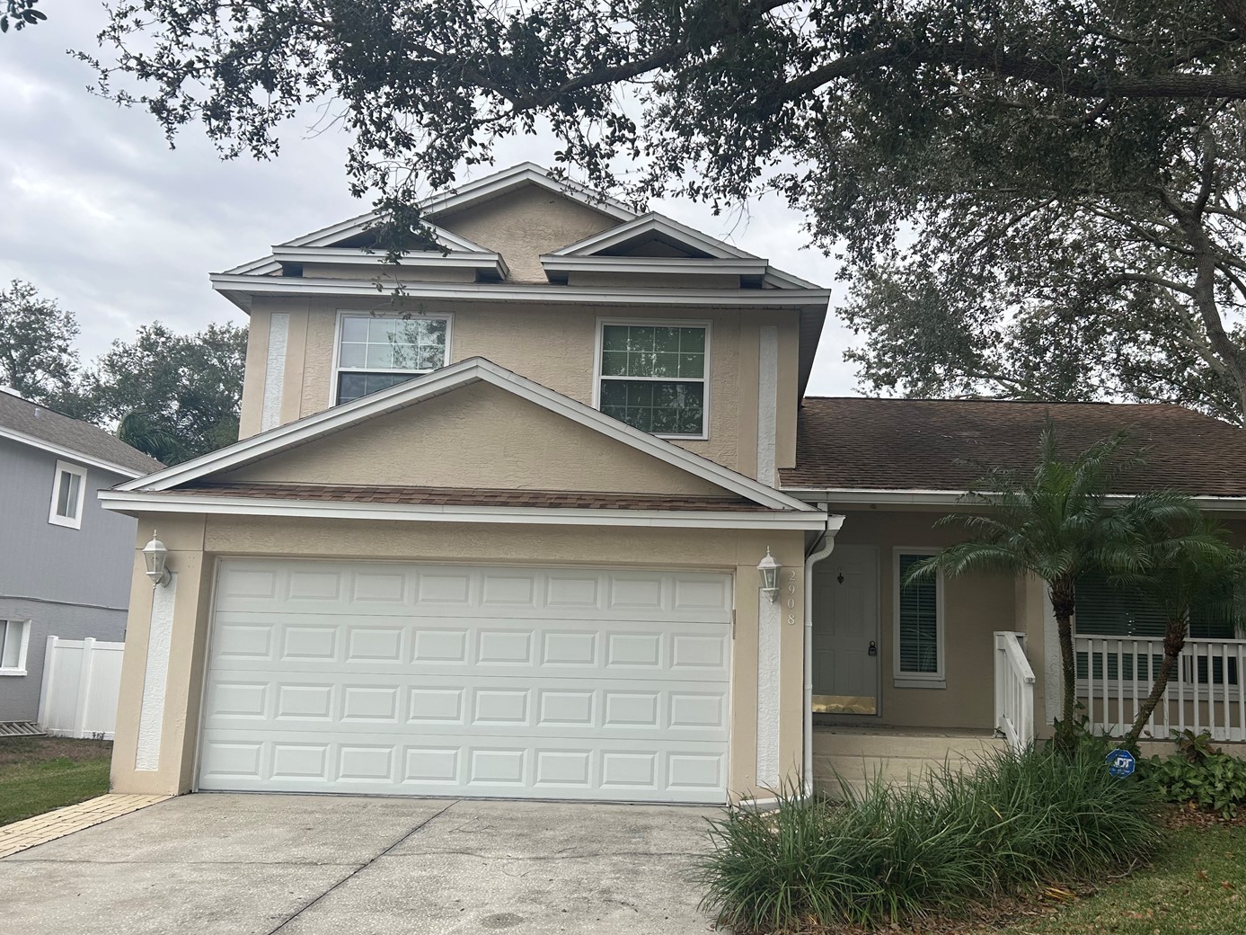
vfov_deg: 46.7
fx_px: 1080
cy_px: 524
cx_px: 701
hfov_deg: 59.8
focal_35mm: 30
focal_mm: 5.7
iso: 50
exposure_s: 1/982
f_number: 1.5
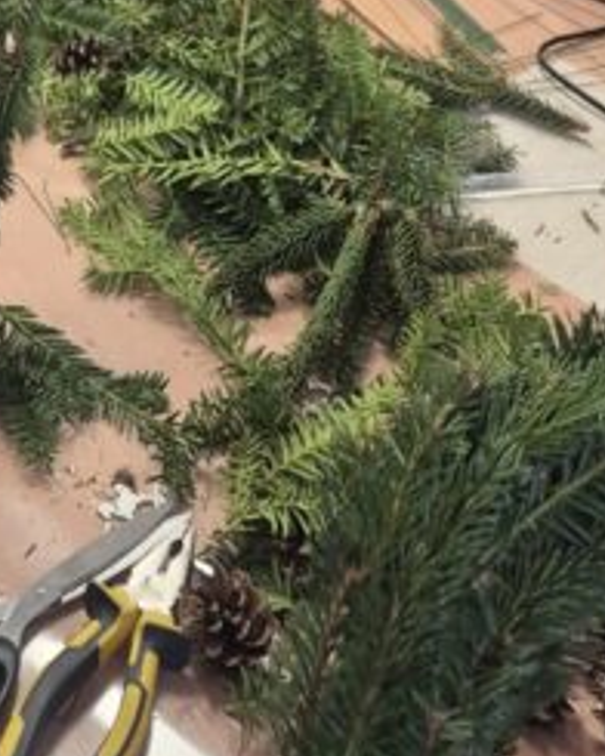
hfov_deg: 15.7
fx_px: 2104
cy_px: -568
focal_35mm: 94
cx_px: -148
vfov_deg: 17.1
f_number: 1.8
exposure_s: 1/100
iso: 125
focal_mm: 5.4
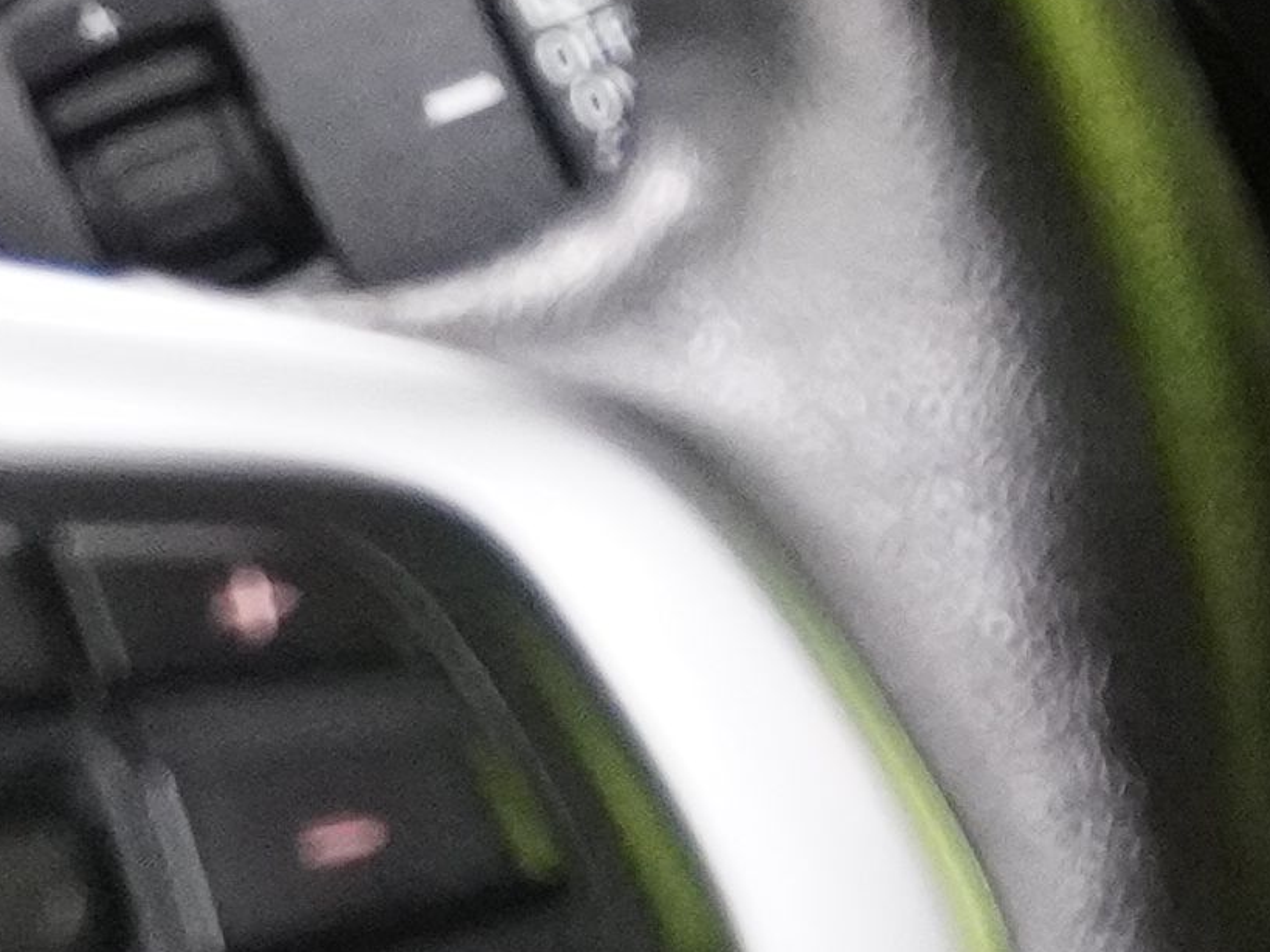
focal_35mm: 169
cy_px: 524
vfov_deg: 8.8
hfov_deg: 9.2
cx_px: 3922
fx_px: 6199
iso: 3200
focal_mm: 16
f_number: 3.5
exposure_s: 1/30
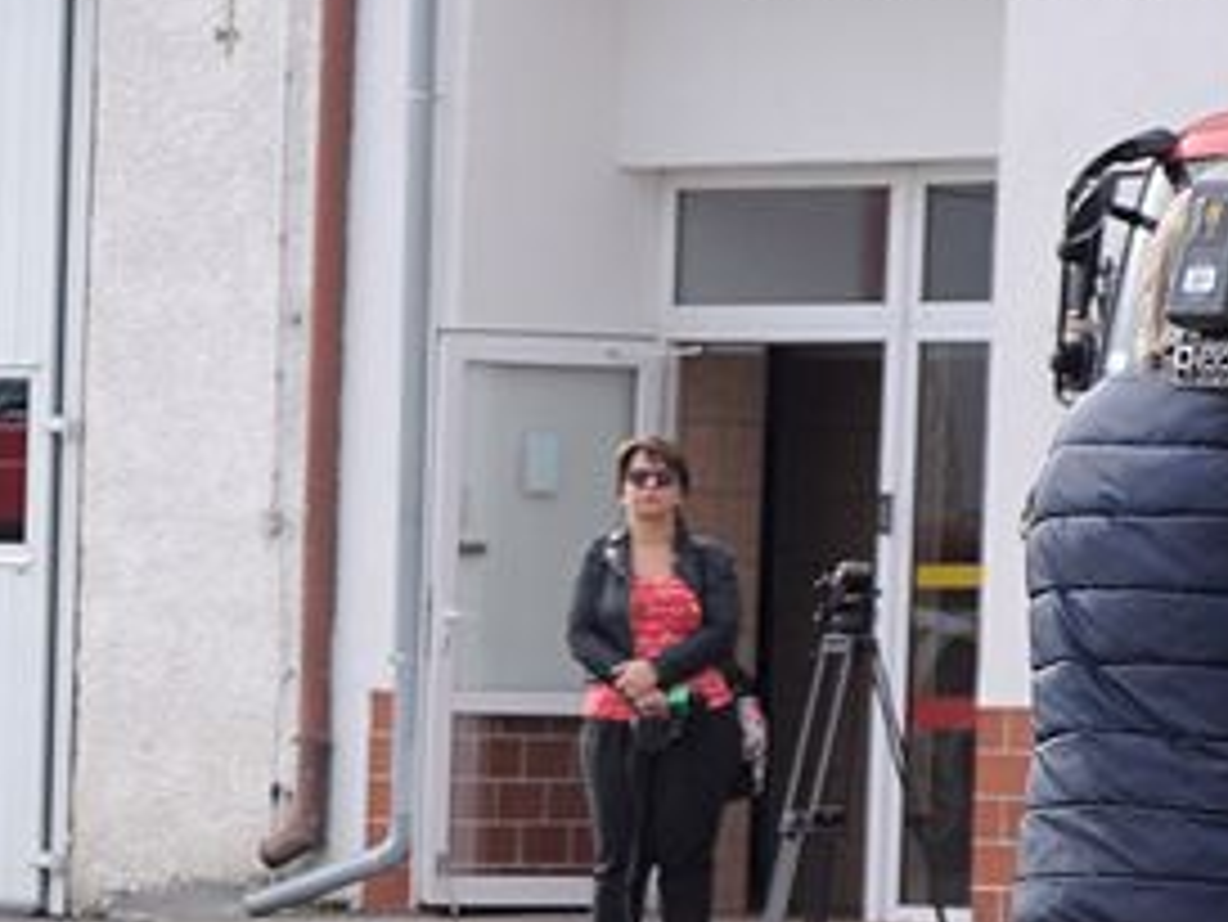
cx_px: -409
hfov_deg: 6.3
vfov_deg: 4.7
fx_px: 11144
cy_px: 1055
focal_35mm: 314
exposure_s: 1/640
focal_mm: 70
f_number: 6.3
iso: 500
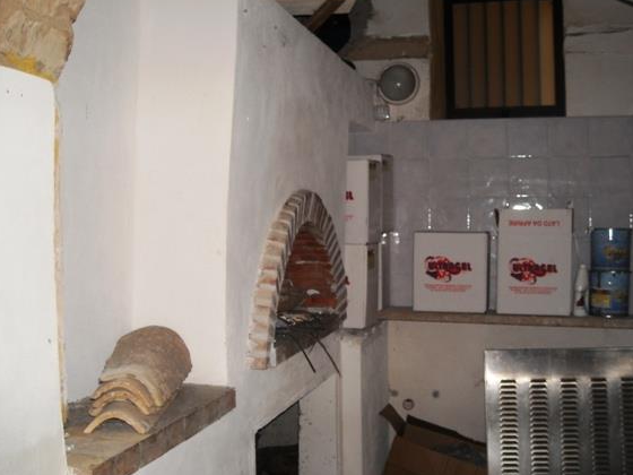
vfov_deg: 36.0
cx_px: 348
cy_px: 226
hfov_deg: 46.7
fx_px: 731
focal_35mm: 40
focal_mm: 5.7
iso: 100
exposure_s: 1/60
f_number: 2.8
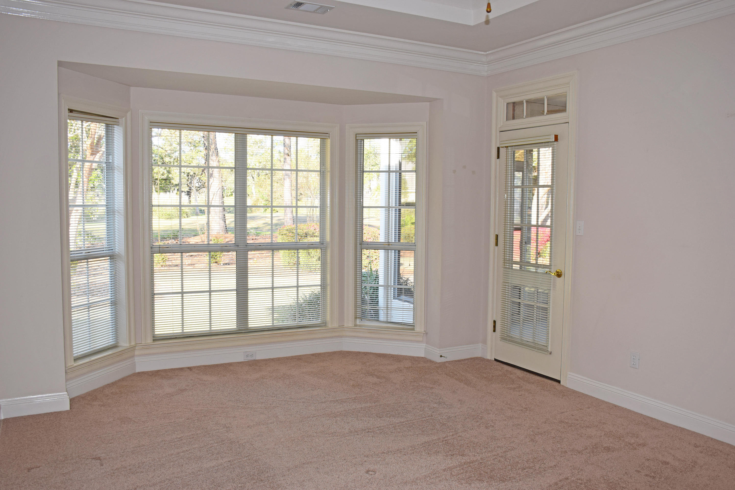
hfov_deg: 61.9
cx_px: 368
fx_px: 612
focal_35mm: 30
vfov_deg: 43.6
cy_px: 245
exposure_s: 1/125
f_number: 5.6
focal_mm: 20
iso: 250
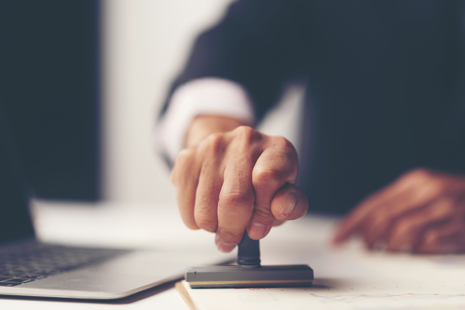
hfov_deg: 23.9
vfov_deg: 16.1
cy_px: 155
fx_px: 1098
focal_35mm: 85
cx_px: 232
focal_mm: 85
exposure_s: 1/125
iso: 80
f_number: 1.8
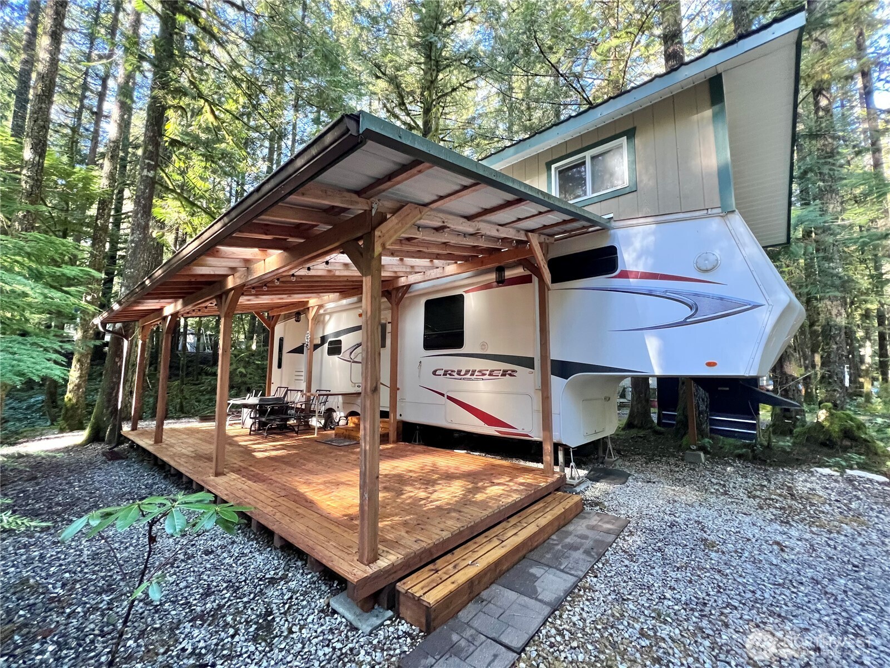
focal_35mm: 13
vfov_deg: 89.9
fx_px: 334
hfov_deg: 106.2
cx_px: 445
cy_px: 334
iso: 250
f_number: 1.8
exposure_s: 1/88
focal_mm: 1.57
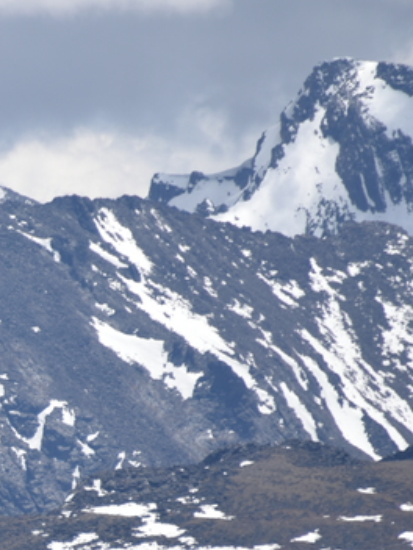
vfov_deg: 1.9
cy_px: 420
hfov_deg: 1.4
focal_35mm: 1048
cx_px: -354
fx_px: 16671
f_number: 7.1
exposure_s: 1/640
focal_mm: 300
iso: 100
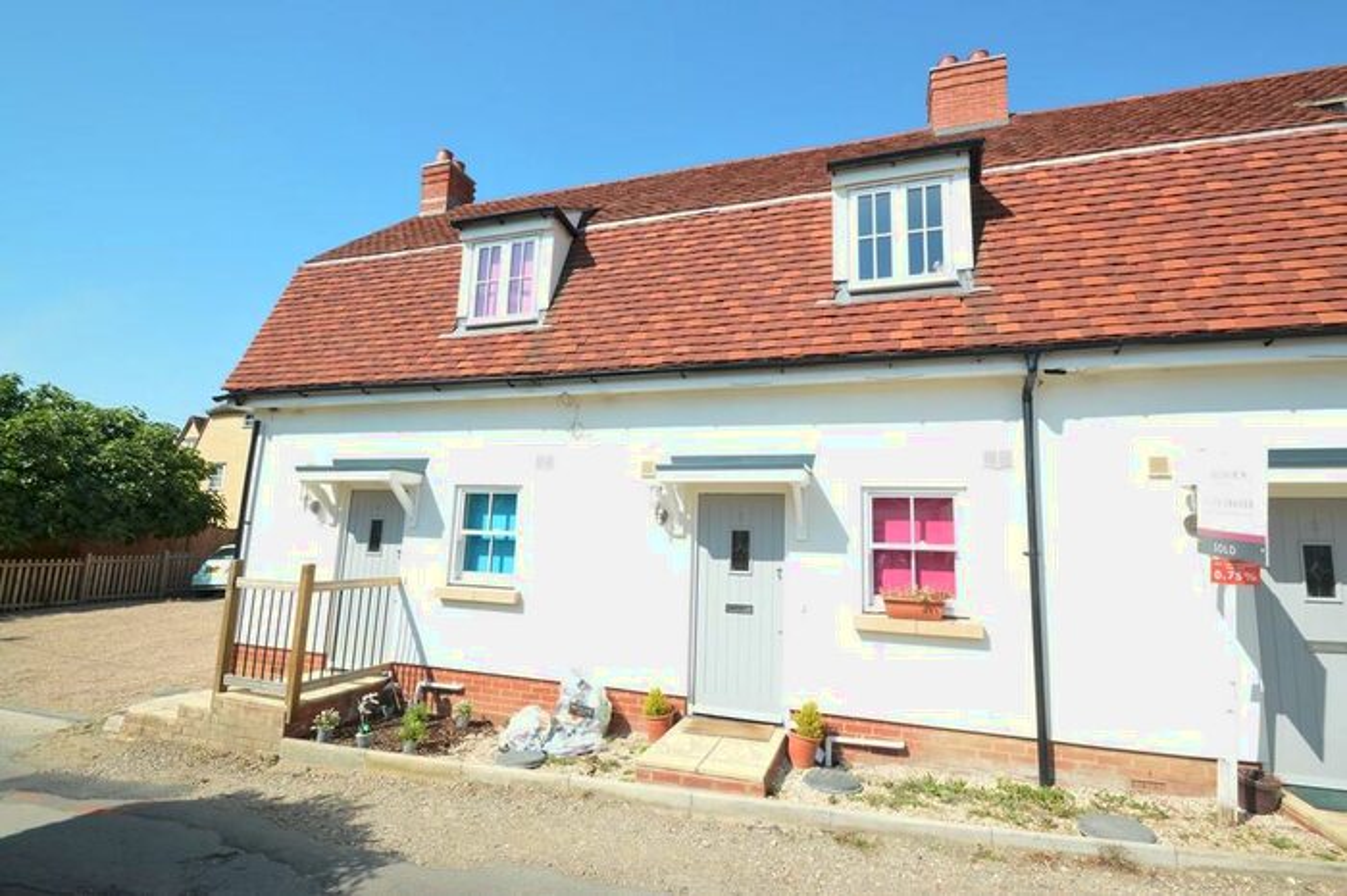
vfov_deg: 77.3
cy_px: 448
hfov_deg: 100.4
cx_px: 674
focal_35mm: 15
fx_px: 561
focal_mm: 10
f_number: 7.1
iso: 100
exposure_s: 1/200
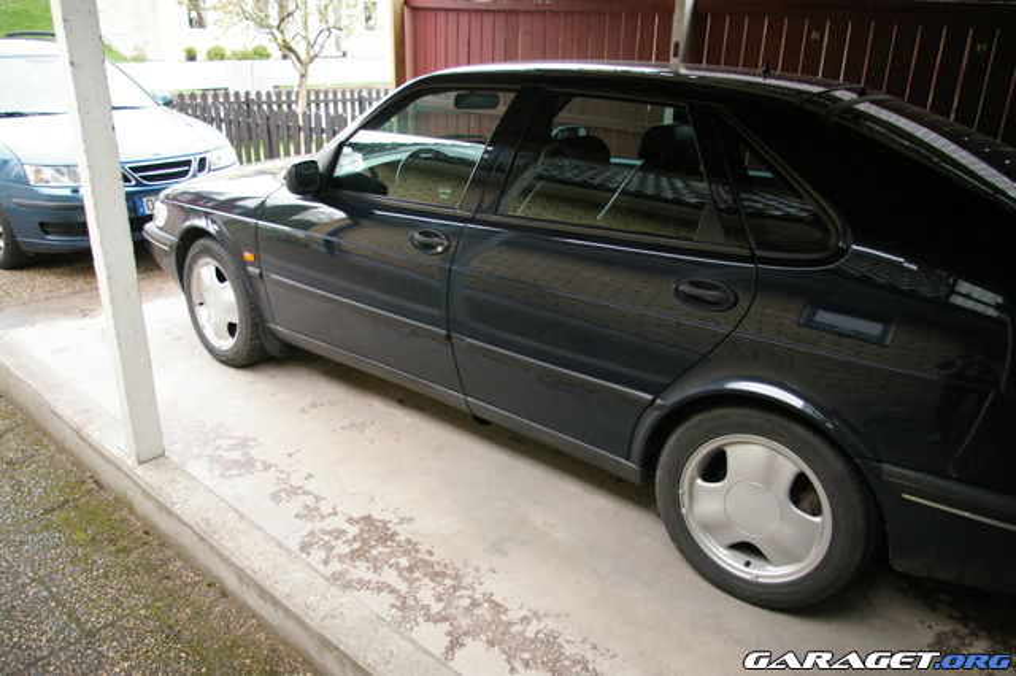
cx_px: 508
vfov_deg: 47.9
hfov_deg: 67.4
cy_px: 338
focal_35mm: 27
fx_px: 762
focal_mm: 18
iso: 800
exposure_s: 1/30
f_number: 3.5
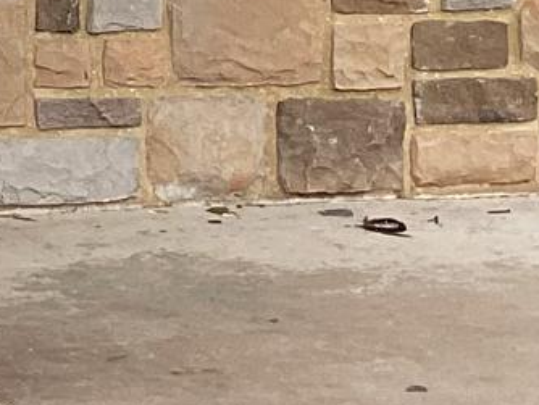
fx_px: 2961
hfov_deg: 9.7
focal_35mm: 190
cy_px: -413
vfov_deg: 7.5
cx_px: -502
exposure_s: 1/338
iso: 25
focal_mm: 3.3
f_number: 2.4
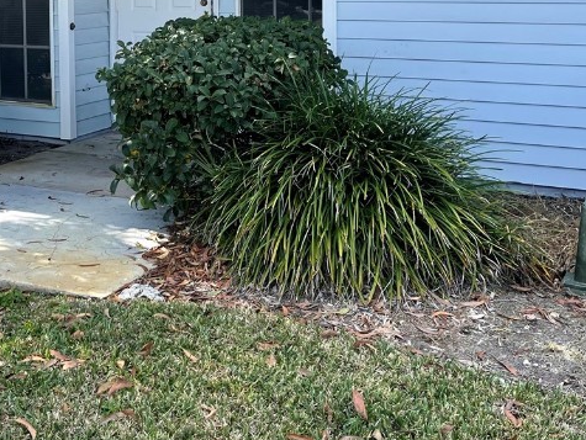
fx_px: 949
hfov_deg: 33.3
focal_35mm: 56
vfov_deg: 25.1
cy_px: 16
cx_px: 115
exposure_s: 1/1200
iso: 32
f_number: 1.6
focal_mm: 5.1
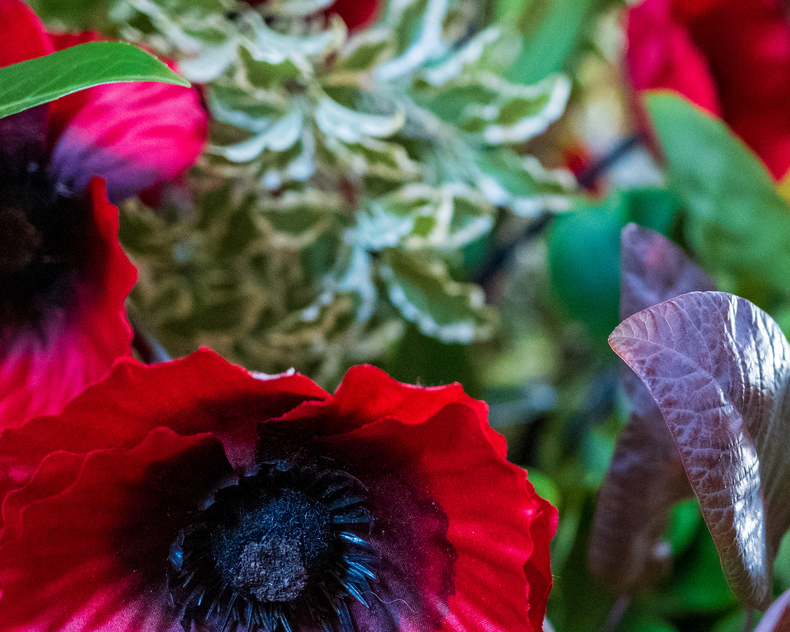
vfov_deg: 11.7
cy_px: 470
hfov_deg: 14.6
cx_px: 662
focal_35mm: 131
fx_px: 3063
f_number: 2.8
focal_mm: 50
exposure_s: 1/80
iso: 4500
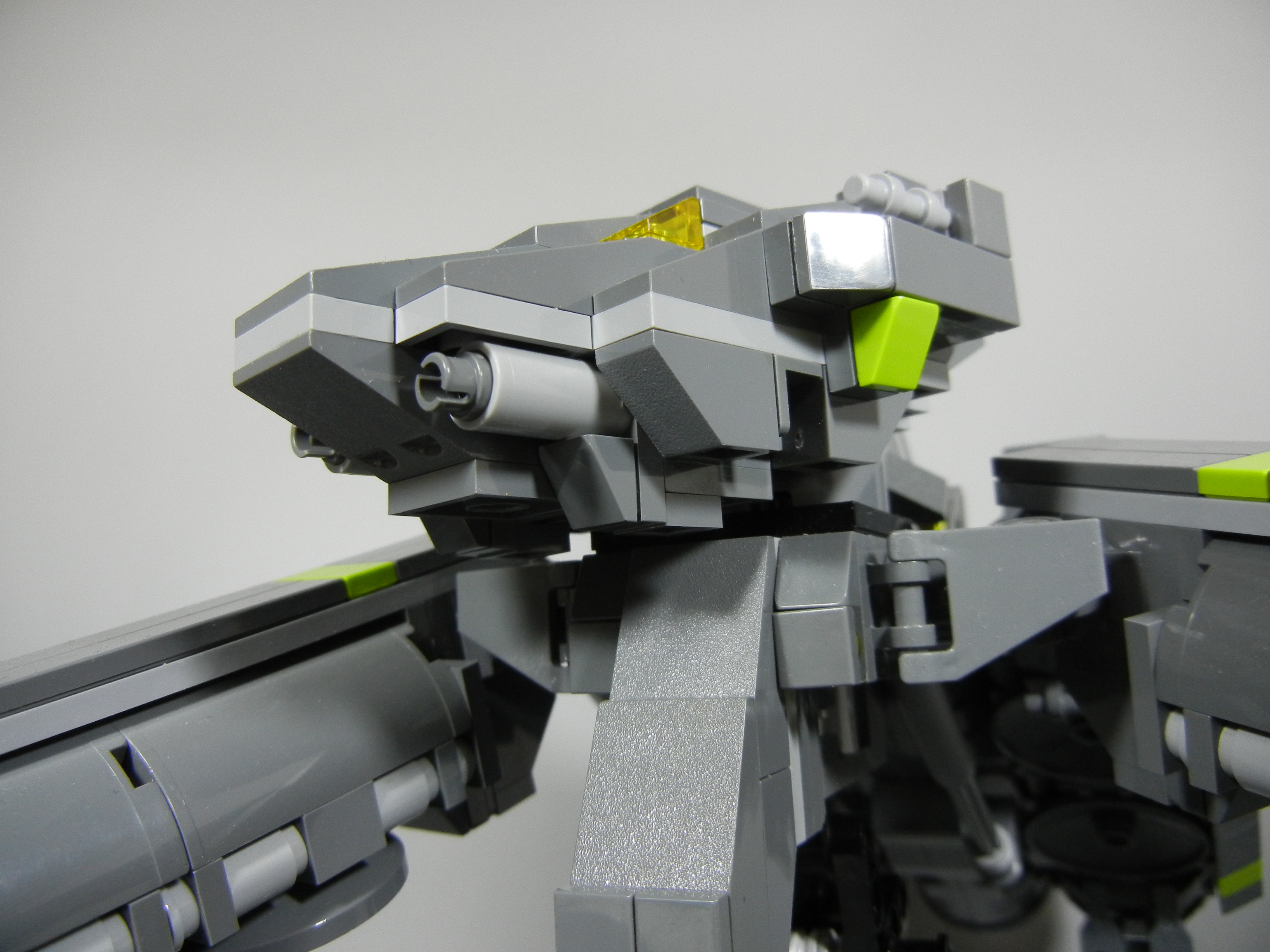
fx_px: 1101
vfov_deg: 46.8
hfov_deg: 60.0
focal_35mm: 30
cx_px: 635
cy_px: 476
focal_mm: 5.4
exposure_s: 1/51.1
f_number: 3.5
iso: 400
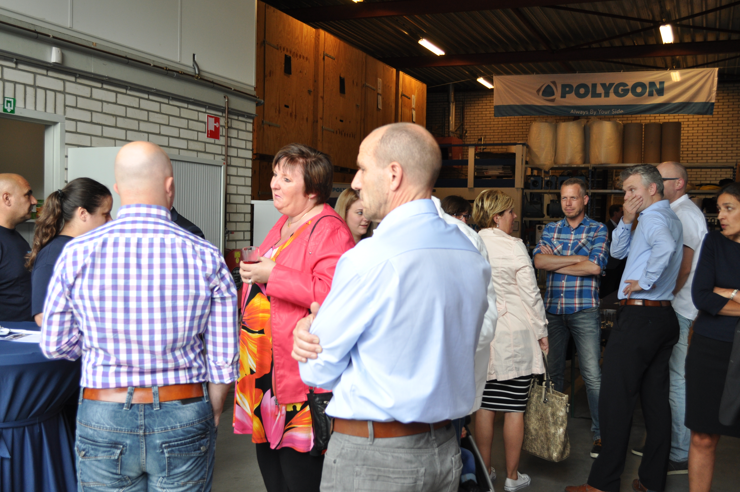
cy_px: 246
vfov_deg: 34.1
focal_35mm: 39
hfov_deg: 49.6
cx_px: 370
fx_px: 801
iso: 400
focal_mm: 26
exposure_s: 1/80
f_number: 4.5
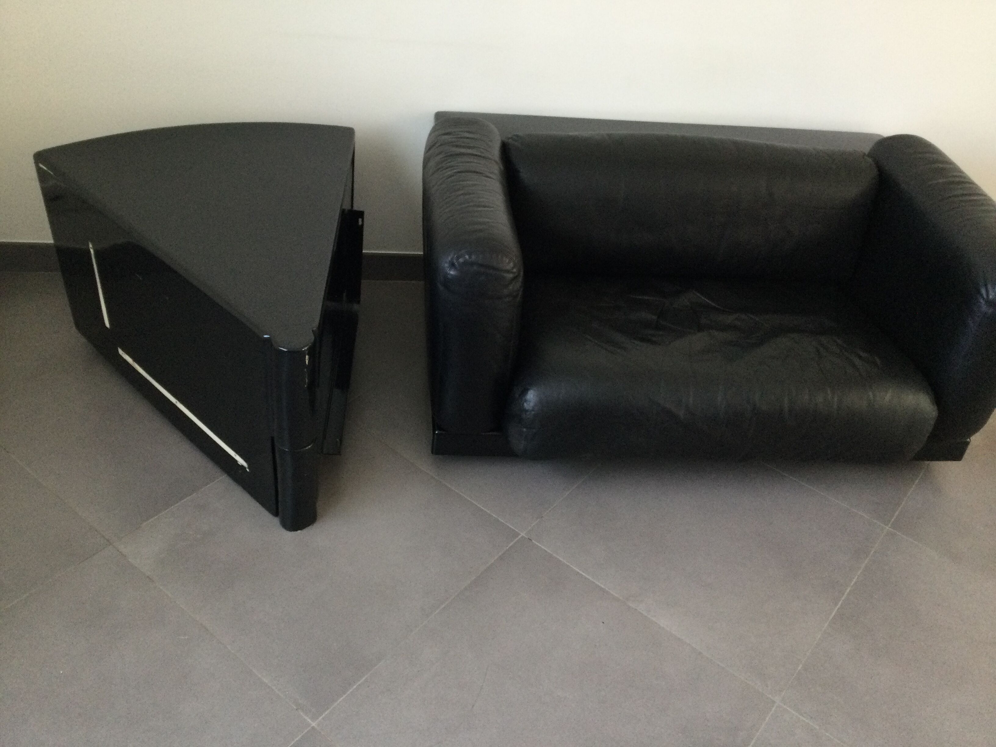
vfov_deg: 45.4
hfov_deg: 58.4
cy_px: 374
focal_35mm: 31
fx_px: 892
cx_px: 498
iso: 160
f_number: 2.4
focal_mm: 3.3
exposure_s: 1/33
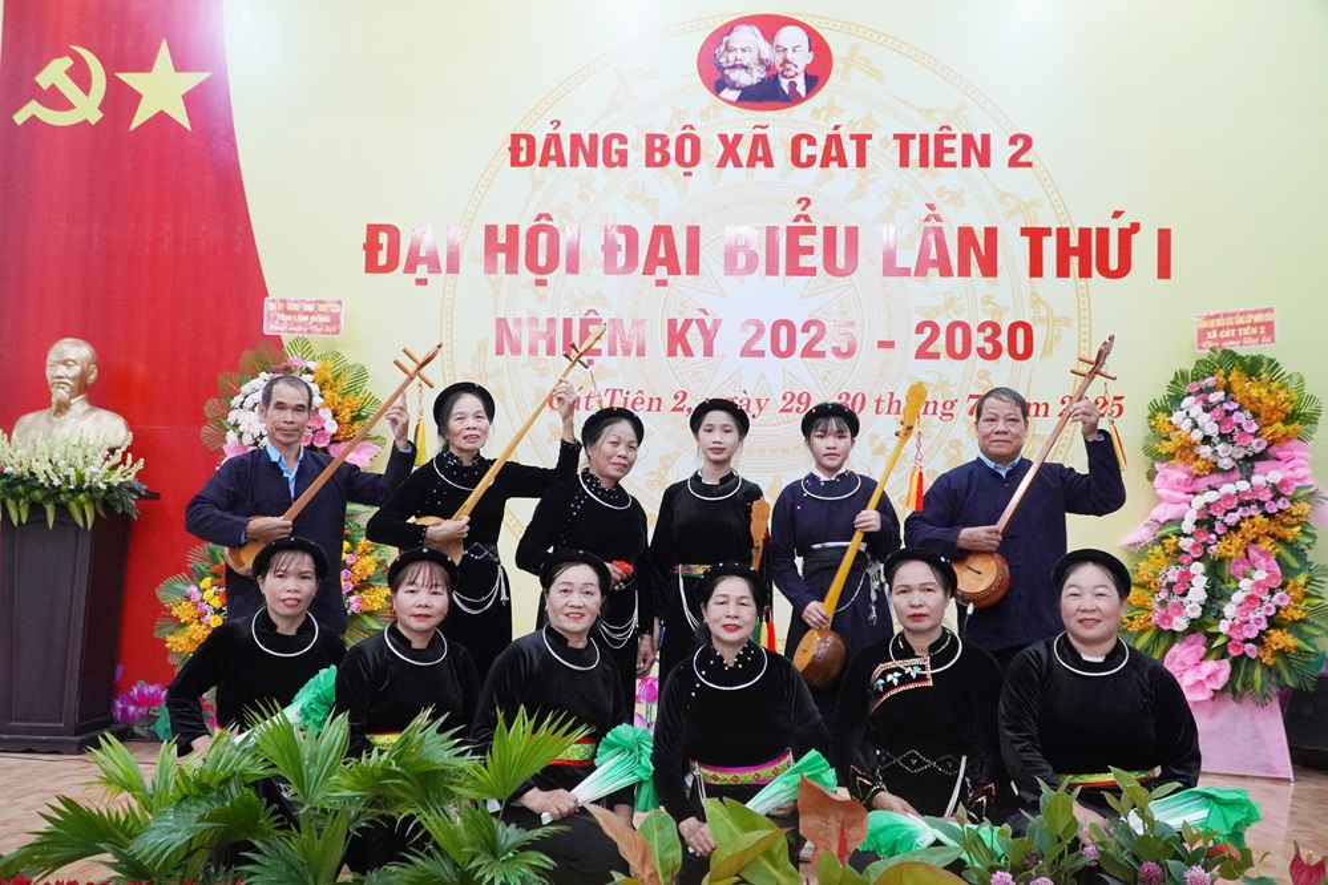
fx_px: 1162
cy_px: 442
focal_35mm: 32
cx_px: 664
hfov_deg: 59.5
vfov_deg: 41.7
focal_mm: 21
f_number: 4
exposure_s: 1/160
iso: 2500
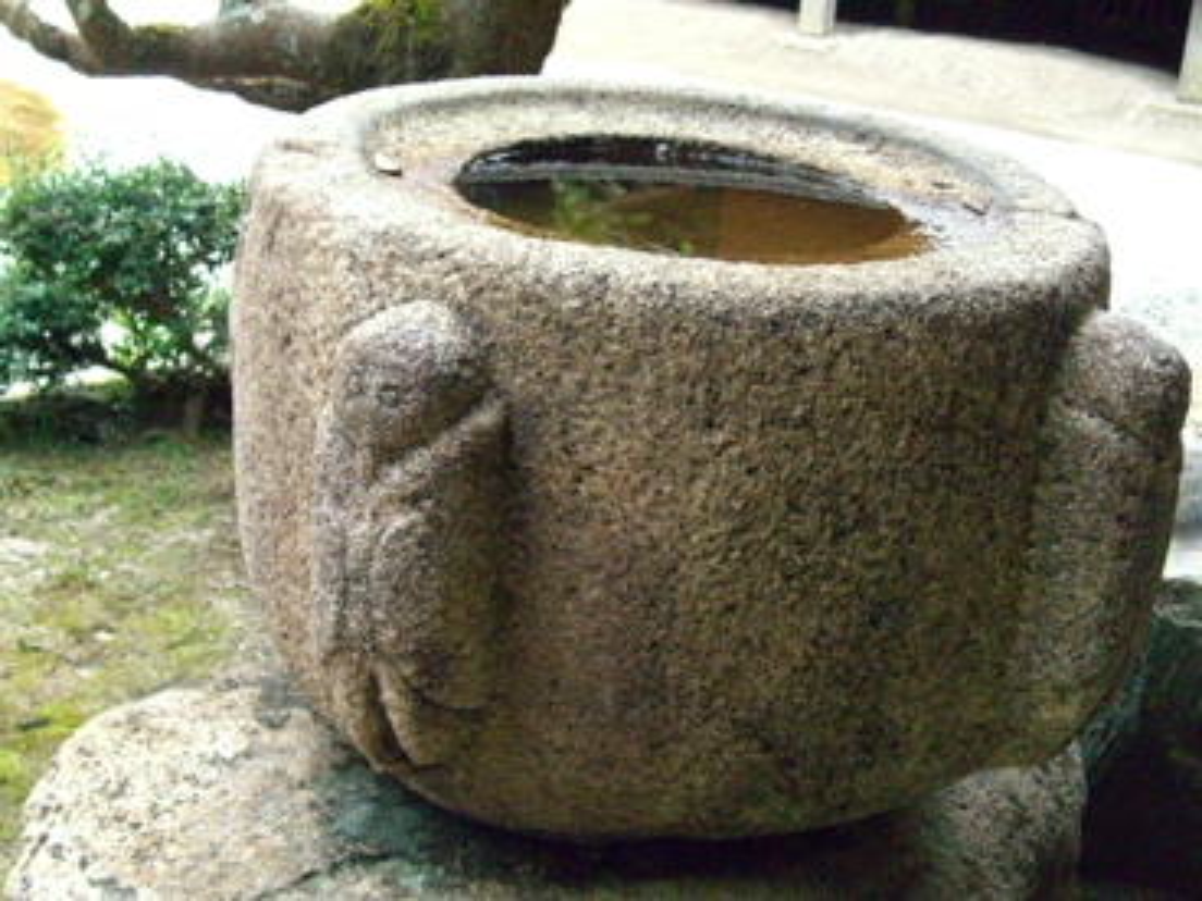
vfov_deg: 26.6
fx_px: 1910
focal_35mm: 55
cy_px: 450
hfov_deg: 34.9
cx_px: 601
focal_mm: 11.5
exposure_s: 1/60
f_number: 3.4
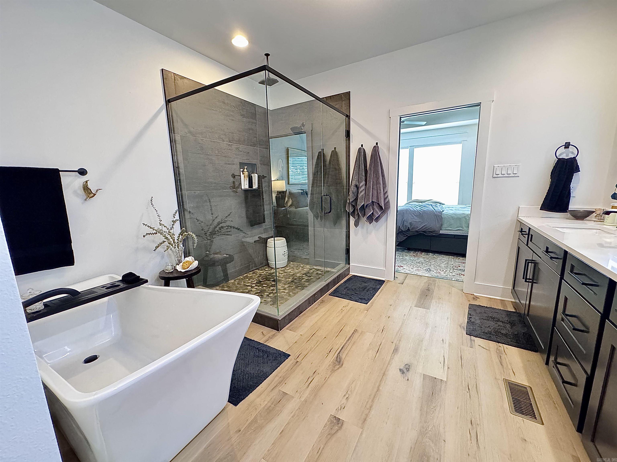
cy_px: 231
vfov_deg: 85.7
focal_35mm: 14
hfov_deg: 102.1
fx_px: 250
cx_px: 308
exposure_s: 1/60
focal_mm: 2.22
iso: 800
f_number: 2.2
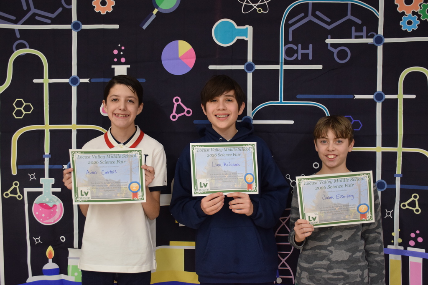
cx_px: 214
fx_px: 464
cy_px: 142
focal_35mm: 39
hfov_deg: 49.5
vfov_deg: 34.2
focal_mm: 26
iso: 1400
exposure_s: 1/60
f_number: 3.8
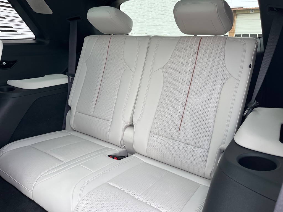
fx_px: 213
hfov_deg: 67.3
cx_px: 142
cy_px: 106
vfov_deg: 53.1
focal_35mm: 26
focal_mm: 5.1
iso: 64
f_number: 1.6
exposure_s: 1/122
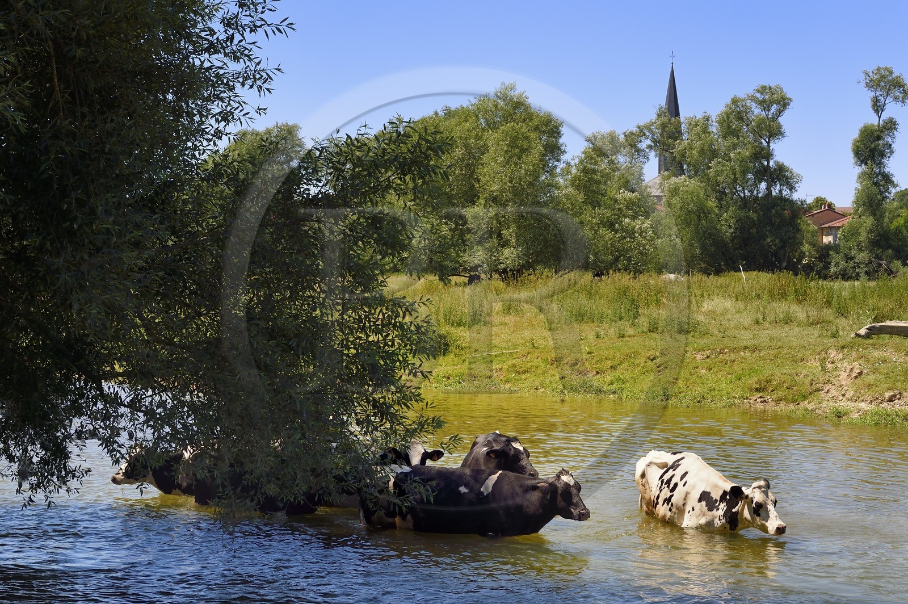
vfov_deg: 19.4
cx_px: 454
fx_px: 1764
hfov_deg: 28.9
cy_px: 302
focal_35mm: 70
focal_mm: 70
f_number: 10
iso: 200
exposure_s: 1/250
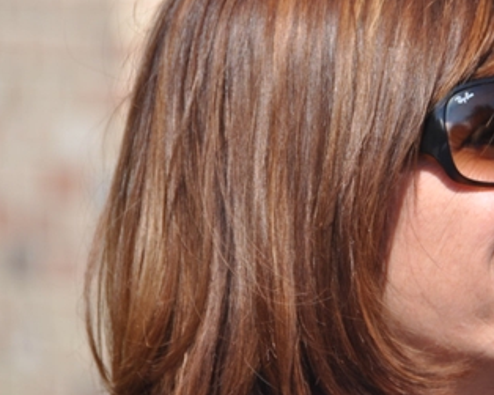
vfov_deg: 2.9
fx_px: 7863
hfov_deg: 3.6
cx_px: 411
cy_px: 172
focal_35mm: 538
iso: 200
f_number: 6.3
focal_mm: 200
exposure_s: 1/640
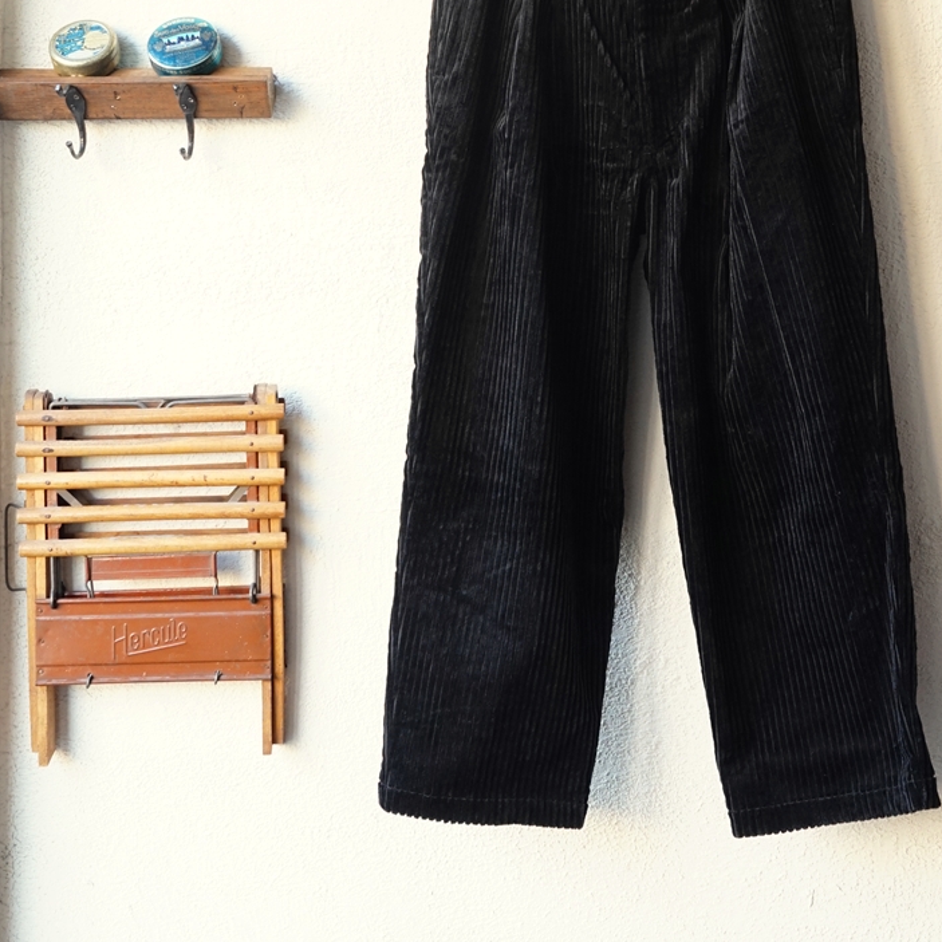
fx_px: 1385
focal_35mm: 45
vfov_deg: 36.6
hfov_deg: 37.5
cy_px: 221
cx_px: 512
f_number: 11
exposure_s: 1/10
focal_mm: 31
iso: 1000
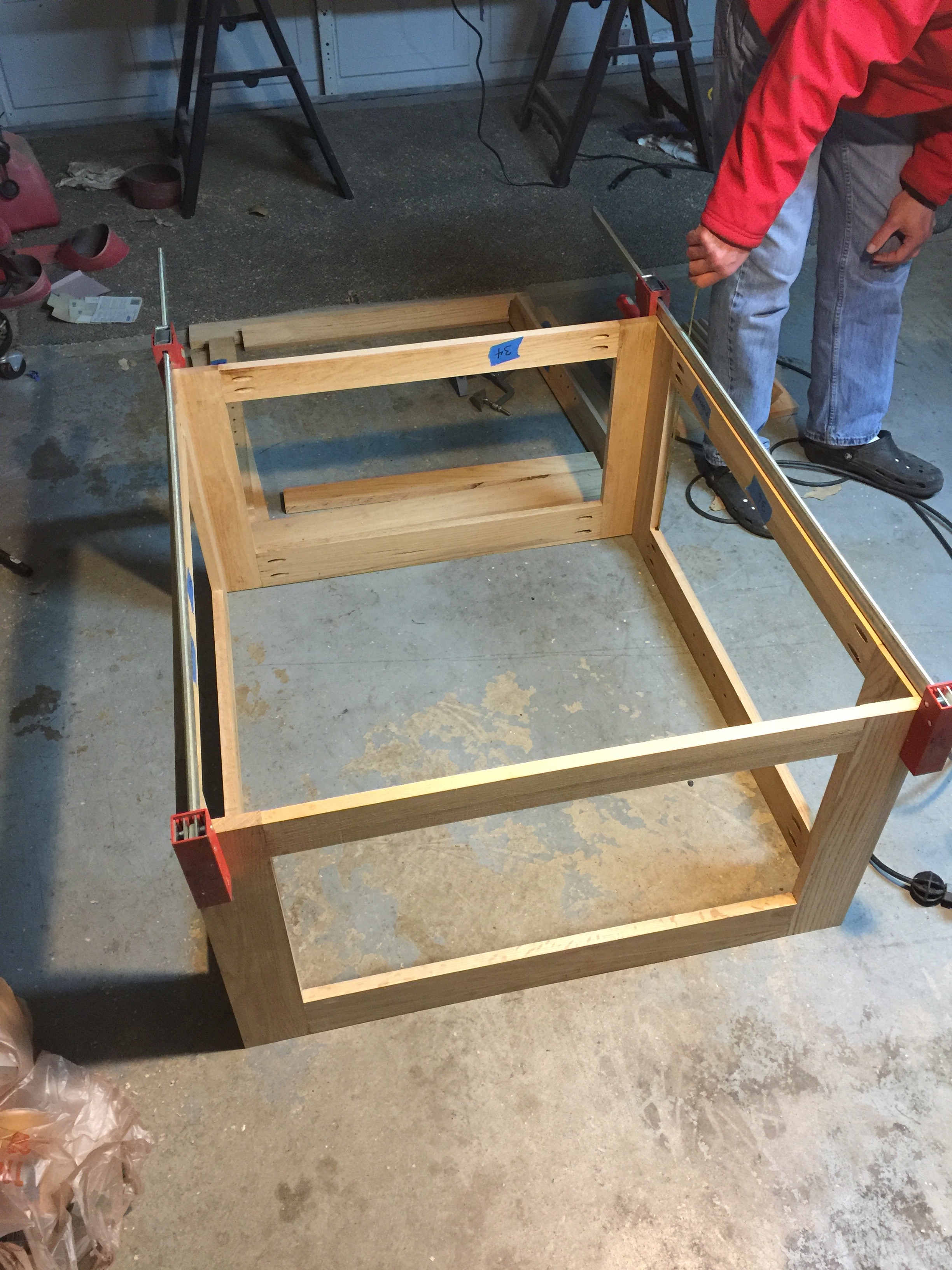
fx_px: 1063
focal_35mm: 29
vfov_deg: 61.7
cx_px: 476
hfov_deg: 48.2
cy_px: 635
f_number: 2.2
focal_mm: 4.15
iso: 125
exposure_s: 1/10
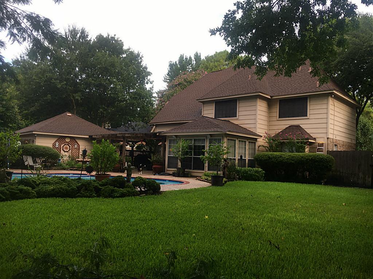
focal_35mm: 29
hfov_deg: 61.7
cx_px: 186
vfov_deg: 48.2
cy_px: 140
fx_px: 312
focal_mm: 4.15
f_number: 2.2
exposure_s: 1/289
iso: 25
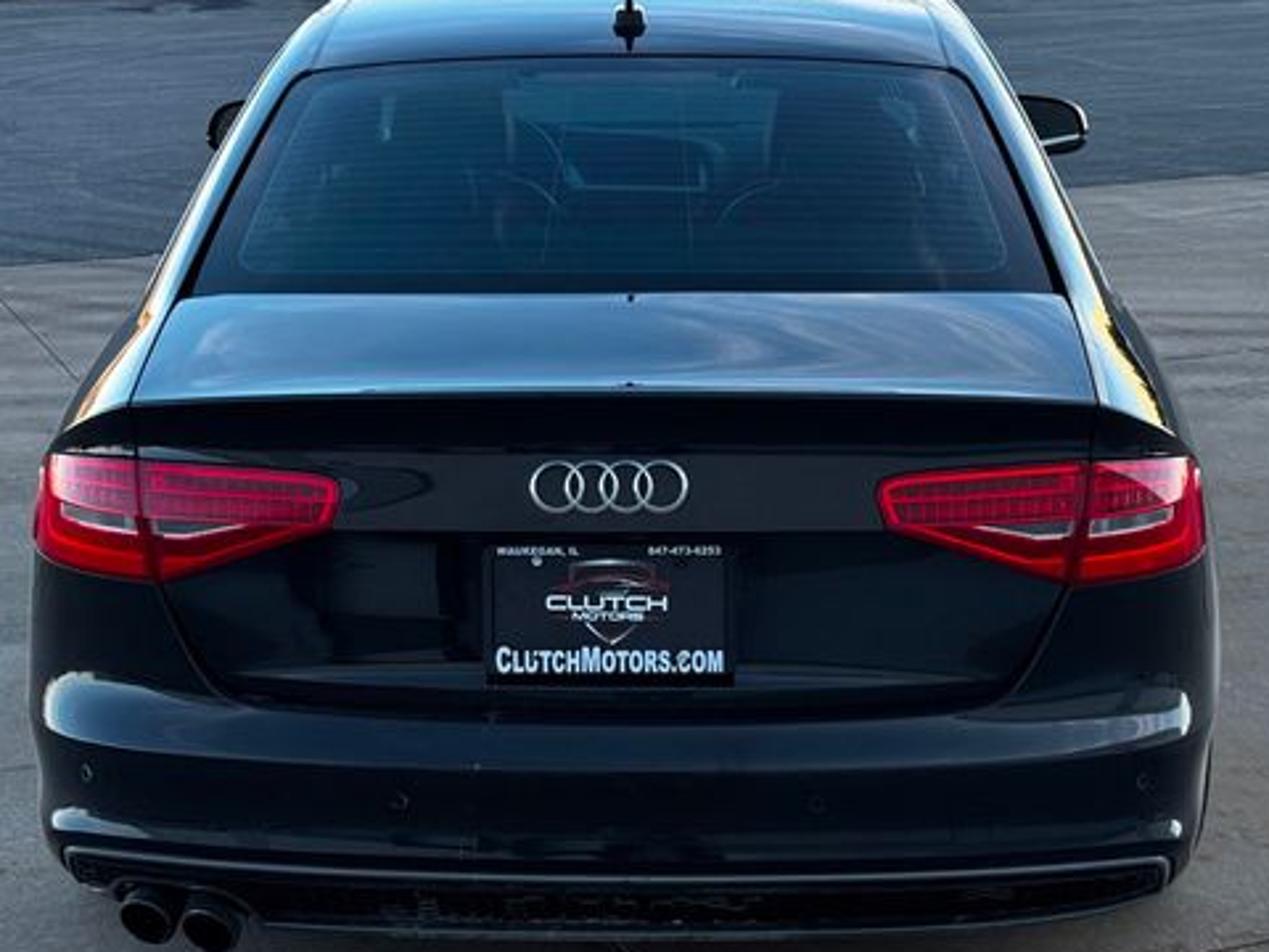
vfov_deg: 22.9
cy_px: 524
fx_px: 2346
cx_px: 587
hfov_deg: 30.3
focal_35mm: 64
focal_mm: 6.76
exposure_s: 1/430
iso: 64
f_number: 1.78
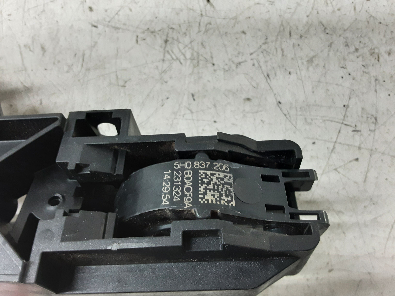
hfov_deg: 65.3
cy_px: 148
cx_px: 198
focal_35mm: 27
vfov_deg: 51.4
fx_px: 308
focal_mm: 2.91
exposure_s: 1/50
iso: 200
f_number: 1.9
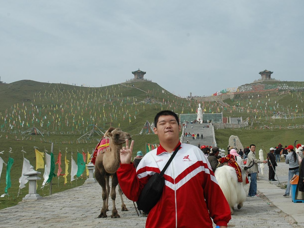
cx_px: 201
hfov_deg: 33.1
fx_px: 507
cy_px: 88
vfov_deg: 25.3
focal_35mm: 58
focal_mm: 27
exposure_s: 1/400
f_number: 10
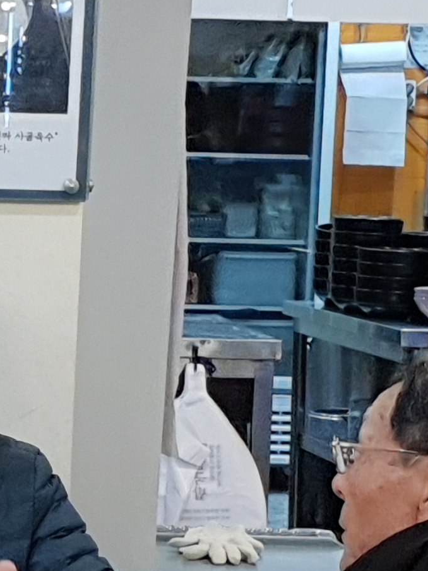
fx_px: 1912
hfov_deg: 11.6
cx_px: -395
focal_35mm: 116
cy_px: 361
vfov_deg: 16.9
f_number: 2.4
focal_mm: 4.3
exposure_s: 1/60
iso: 320
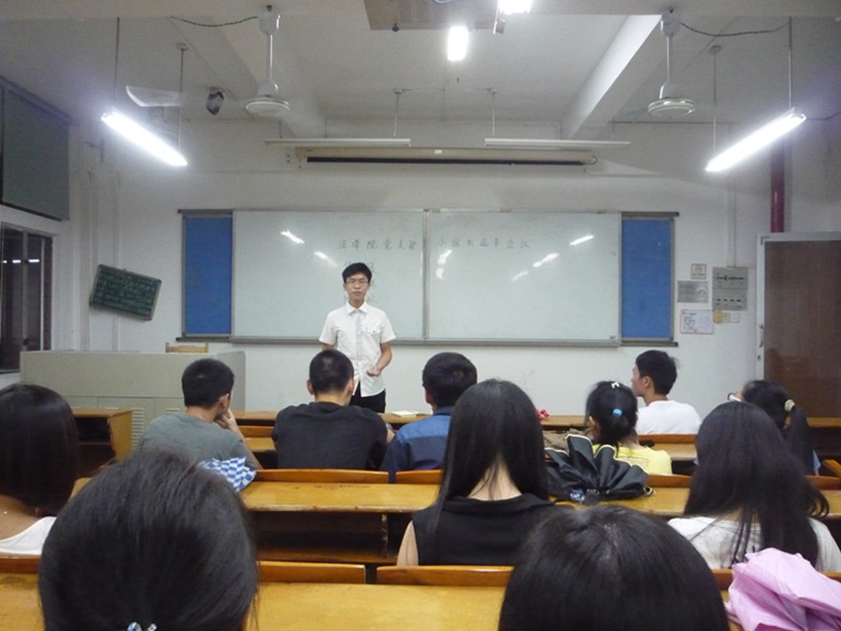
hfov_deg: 60.0
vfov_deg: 46.8
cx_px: 420
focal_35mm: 30
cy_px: 316
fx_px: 729
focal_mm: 5.2
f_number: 3.3
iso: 800
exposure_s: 1/50
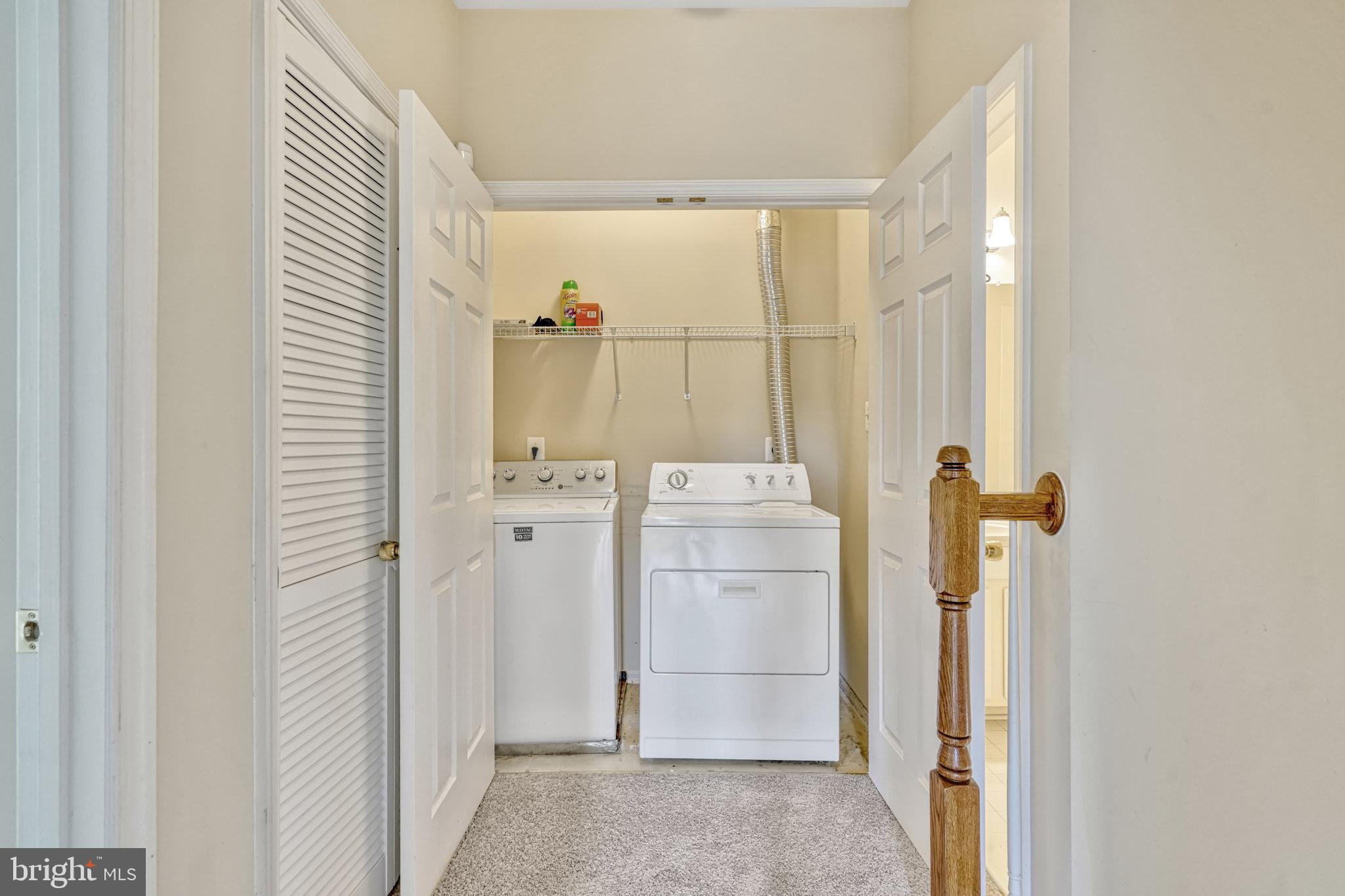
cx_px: 672
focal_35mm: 16
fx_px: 598
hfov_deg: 96.7
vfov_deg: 73.7
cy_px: 448
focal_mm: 16
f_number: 8
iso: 1250
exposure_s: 1/20
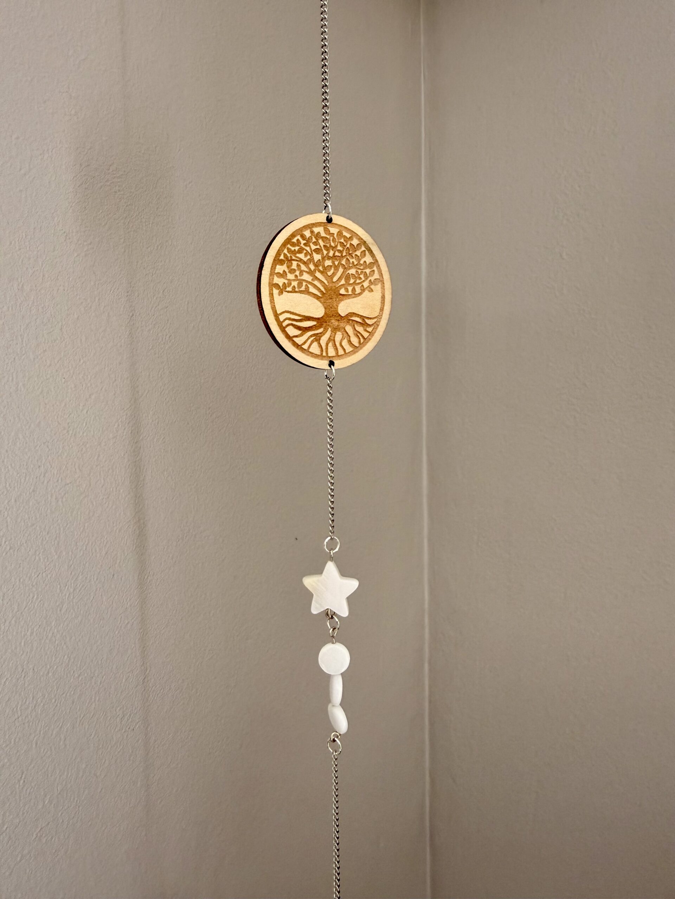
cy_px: 450
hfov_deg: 56.8
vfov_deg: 71.6
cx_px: 338
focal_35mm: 24
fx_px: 624
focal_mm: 2.22
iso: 160
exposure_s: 1/99
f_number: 2.2
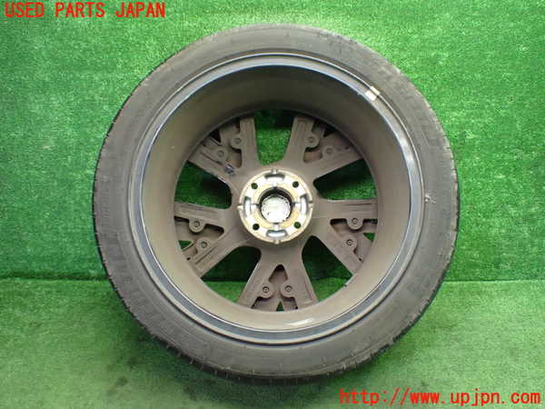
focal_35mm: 30
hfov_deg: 60.0
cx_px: 272
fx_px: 472
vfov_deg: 46.8
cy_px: 204
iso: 800
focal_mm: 5.4
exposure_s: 1/80
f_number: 2.3
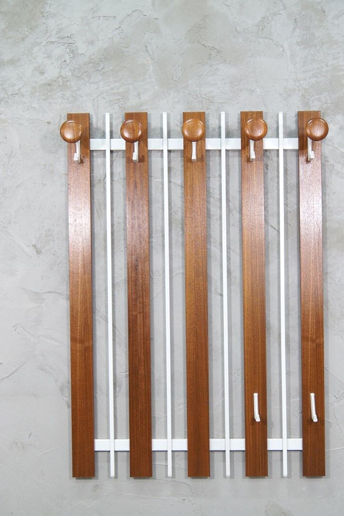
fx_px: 760
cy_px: 286
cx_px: 190
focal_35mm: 53
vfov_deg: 37.5
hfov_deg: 25.5
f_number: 5
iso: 400
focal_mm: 30
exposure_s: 1/20
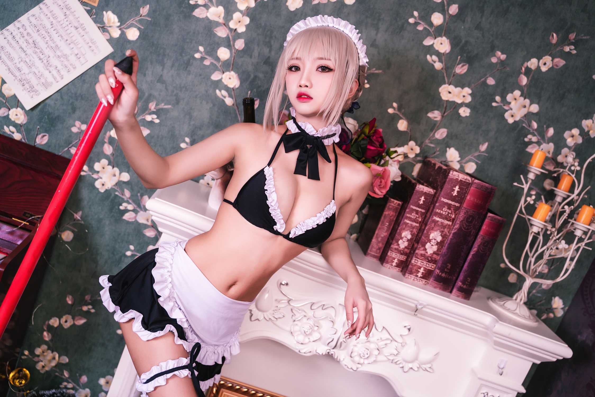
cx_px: 298
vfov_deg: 36.9
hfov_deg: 53.1
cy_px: 198
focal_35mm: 36
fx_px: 595
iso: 400
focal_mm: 36
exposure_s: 1/160
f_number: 2.8
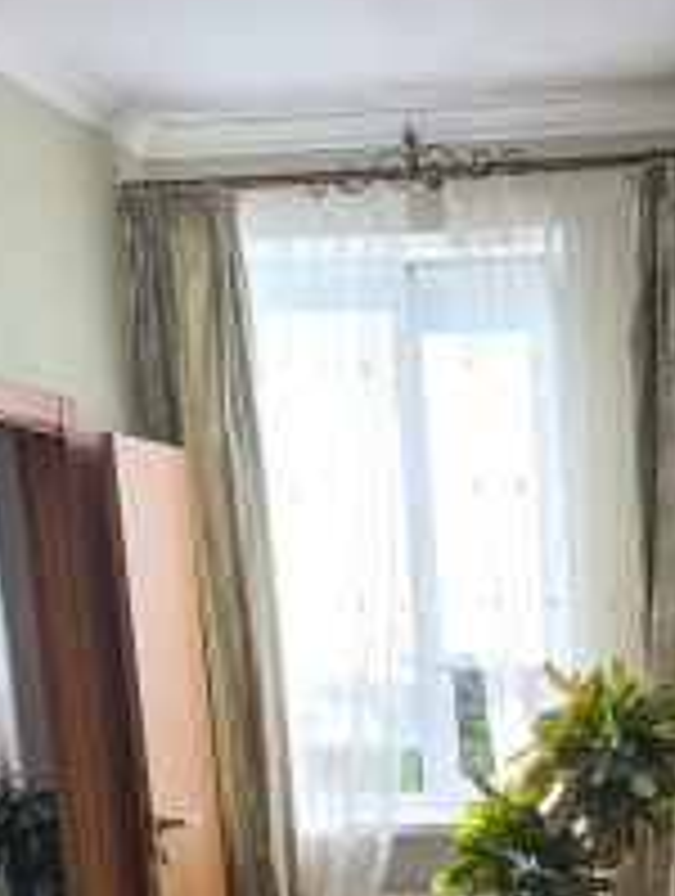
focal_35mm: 61
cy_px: 982
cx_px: 686
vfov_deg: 28.7
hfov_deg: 23.1
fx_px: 1581
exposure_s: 1/169
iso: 50
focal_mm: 5.4
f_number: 1.8
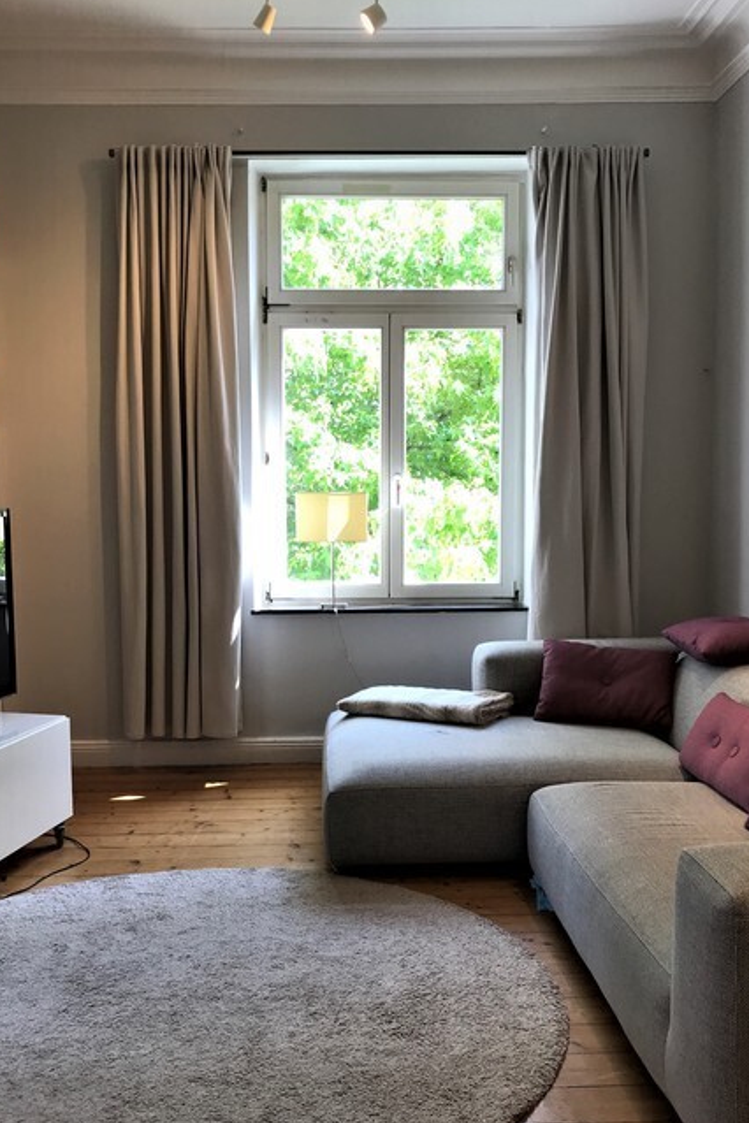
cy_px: 606
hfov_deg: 37.8
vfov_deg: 54.4
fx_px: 1092
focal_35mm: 35
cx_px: 345
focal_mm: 3.99
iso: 25
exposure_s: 1/100
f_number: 1.8
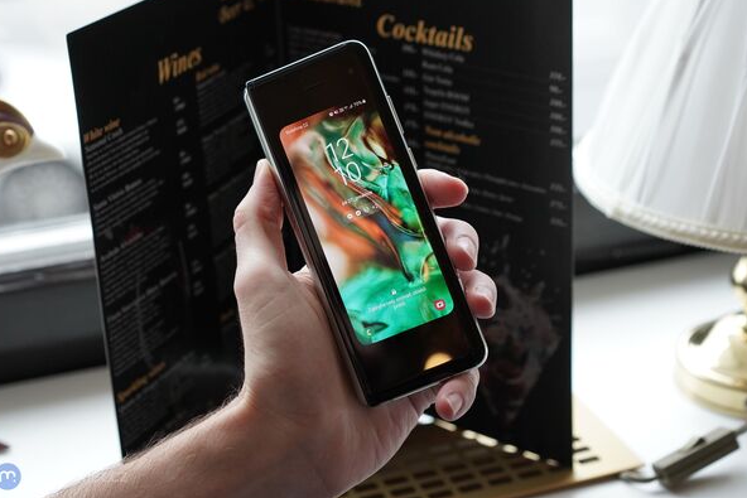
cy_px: 243
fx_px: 1183
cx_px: 371
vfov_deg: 23.8
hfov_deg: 35.0
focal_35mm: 57
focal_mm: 55
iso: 2000
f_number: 4.5
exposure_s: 1/250
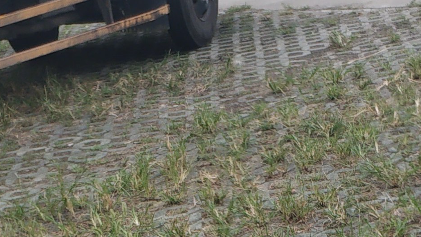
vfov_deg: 9.1
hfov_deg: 17.0
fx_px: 1407
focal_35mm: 126
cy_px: 475
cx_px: 259
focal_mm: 3.82
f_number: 1.8
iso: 100
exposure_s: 1/562
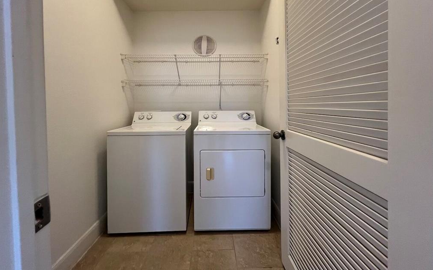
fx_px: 165
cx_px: 216
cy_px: 107
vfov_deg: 77.7
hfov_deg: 105.3
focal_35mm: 14
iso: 200
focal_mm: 1.57
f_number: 1.8
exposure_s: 1/120
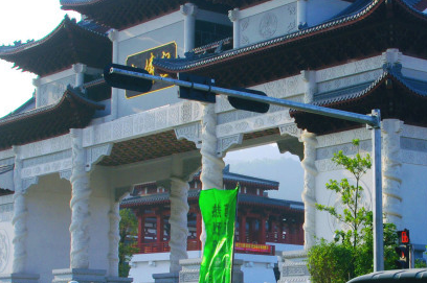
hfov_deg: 20.7
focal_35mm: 98
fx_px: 1161
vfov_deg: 13.9
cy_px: 210
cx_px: 314
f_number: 9
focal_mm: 26.25
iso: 200
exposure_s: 1/200
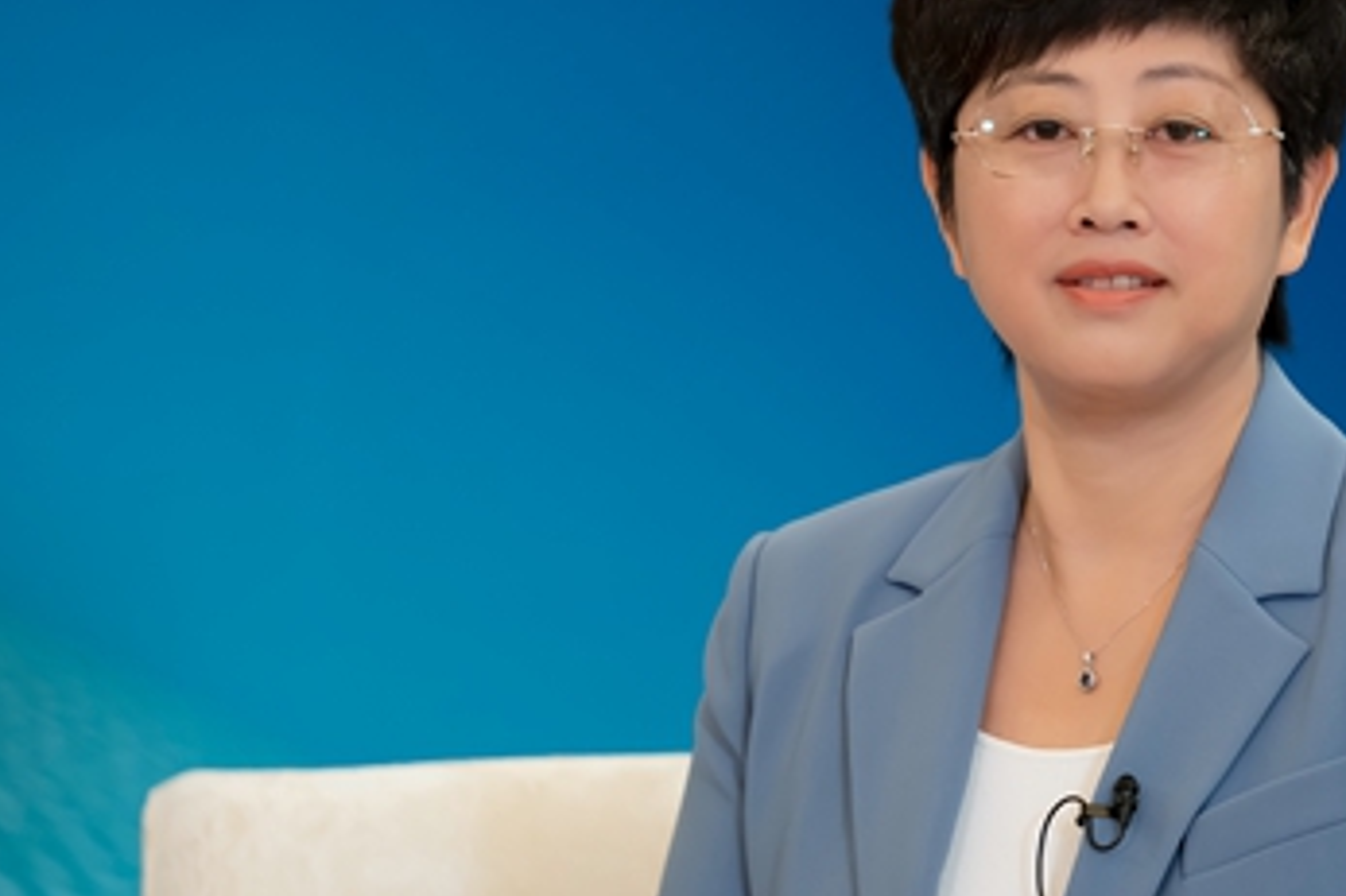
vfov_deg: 4.0
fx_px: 12930
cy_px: 330
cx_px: 869
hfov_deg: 6.0
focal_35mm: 346
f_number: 2.8
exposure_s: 1/100
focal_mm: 200
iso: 800
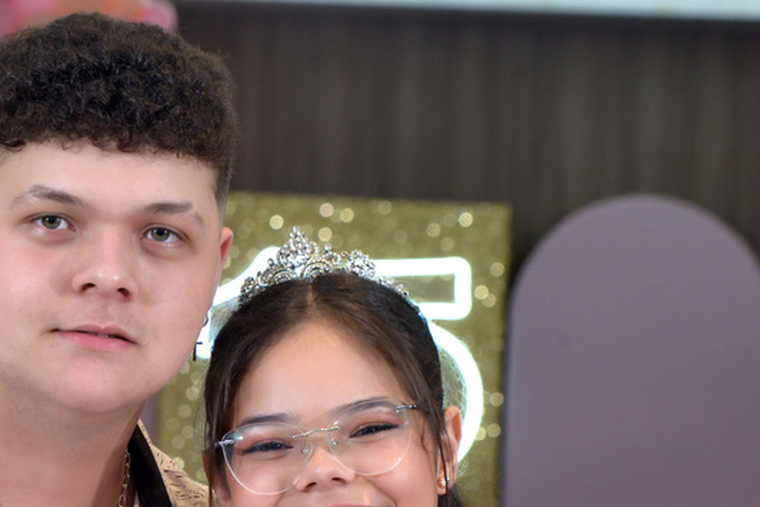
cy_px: 501
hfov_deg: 9.3
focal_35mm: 221
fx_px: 4667
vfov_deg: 6.2
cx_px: 209
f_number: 6.3
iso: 2200
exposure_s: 1/80
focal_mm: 98
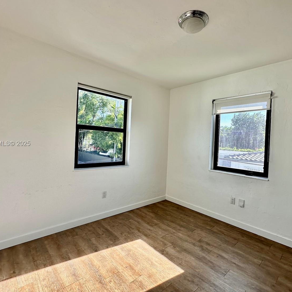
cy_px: 144
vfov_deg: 80.7
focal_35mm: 18
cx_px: 160
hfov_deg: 80.5
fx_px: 172
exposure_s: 1/186
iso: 40
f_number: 2.2
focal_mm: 2.22
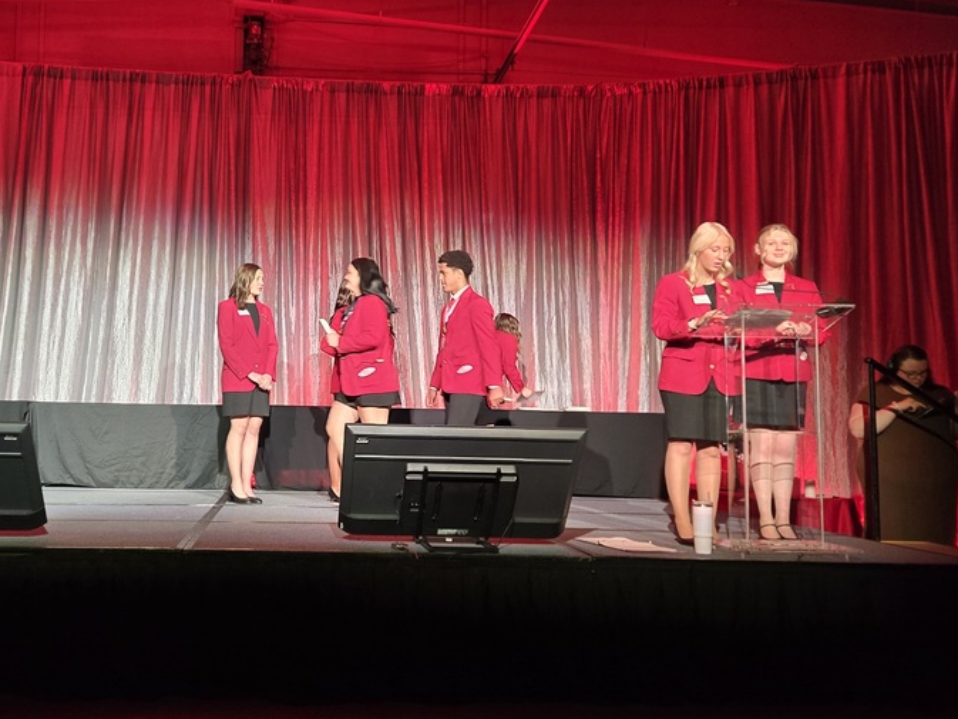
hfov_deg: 51.6
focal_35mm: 35
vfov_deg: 40.7
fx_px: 969
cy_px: 377
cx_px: 320
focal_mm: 5.4
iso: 250
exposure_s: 1/38.5
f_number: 1.8
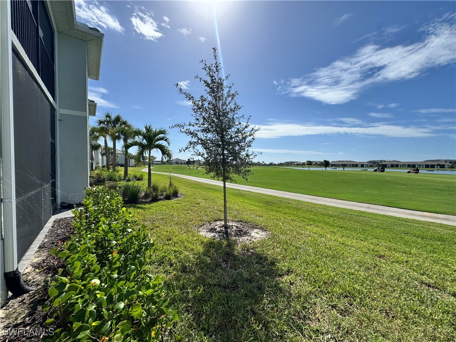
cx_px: 228
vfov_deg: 85.7
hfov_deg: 102.1
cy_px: 171
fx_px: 184
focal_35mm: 14
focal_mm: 2.22
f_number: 2.2
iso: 50
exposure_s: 1/3906
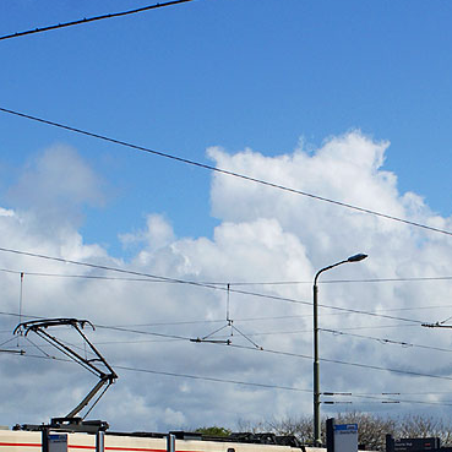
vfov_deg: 17.4
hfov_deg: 17.3
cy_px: 360
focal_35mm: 99
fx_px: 1463
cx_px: 410
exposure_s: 1/500
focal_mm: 28
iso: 200
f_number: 11
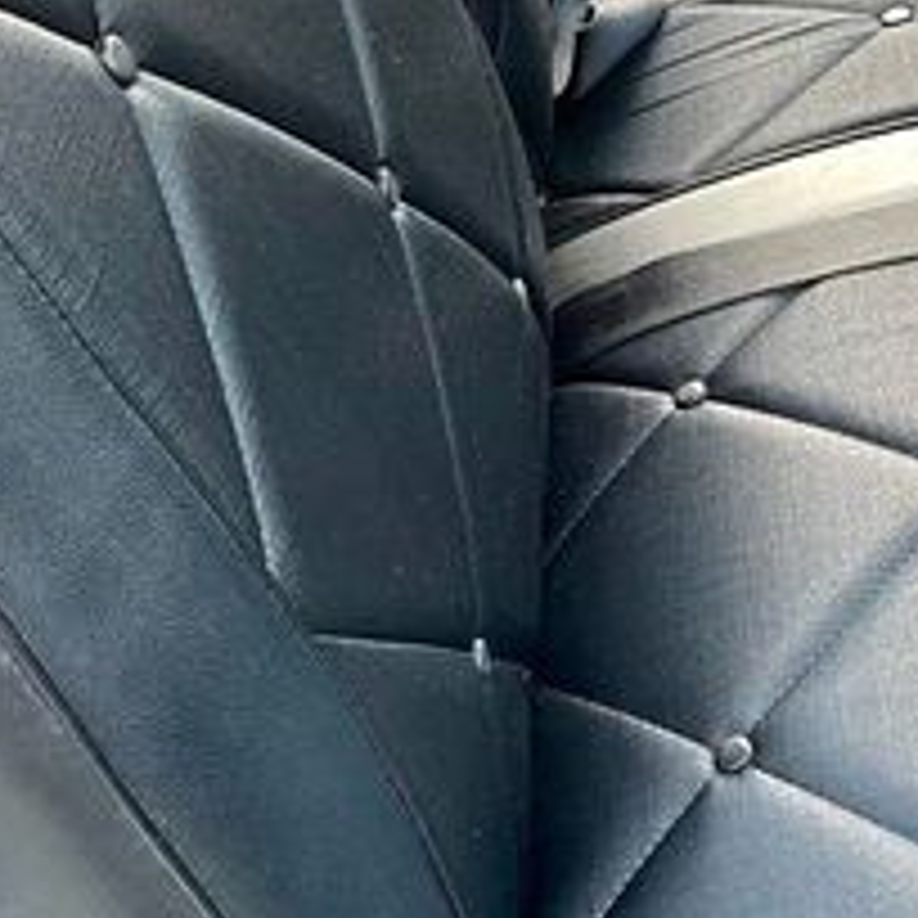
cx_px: 554
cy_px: 315
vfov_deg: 23.9
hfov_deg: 23.9
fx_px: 2160
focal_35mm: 72
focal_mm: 5.1
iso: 250
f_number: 1.6
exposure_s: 1/60
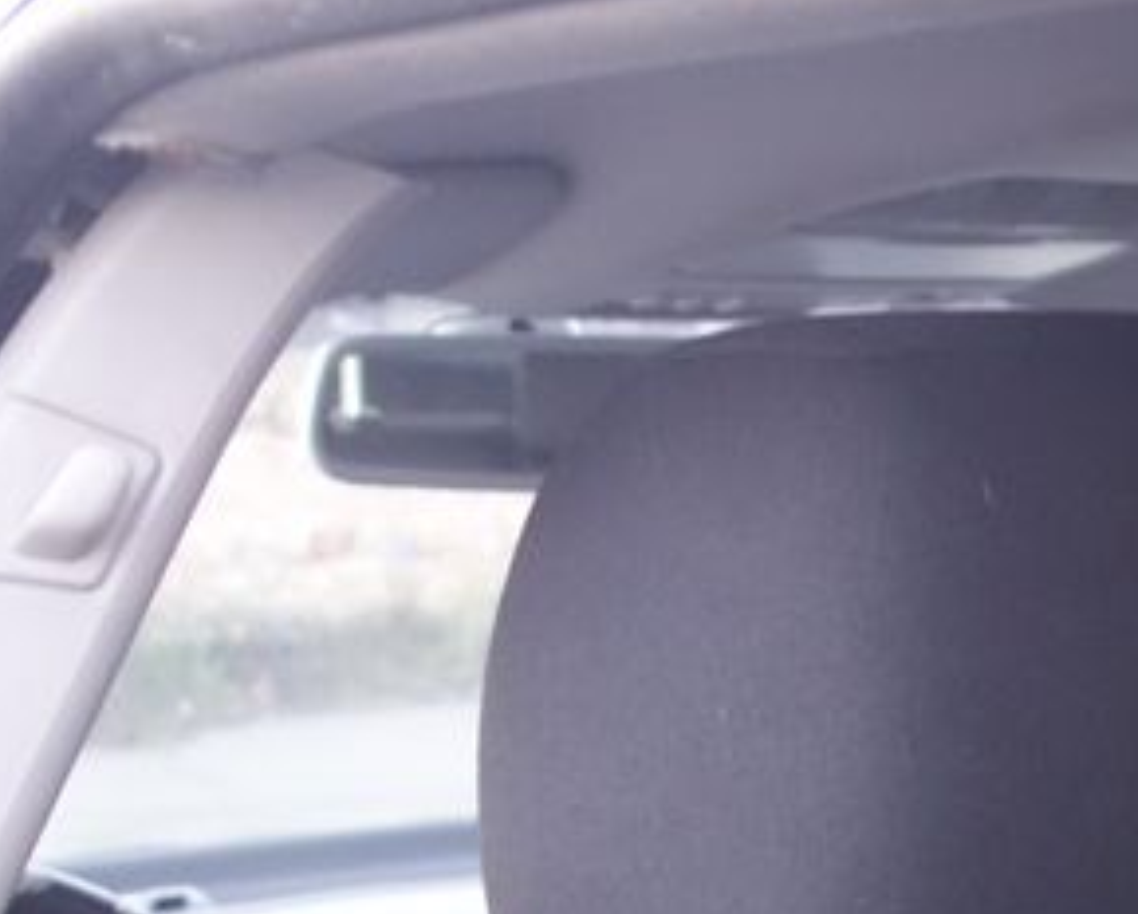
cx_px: 1551
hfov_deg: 18.8
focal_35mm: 93
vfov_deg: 15.5
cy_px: 1298
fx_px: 3137
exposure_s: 1/30
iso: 800
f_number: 1.8
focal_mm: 10.4
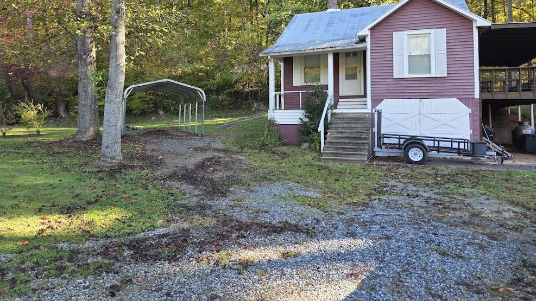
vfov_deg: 43.7
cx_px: 259
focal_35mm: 26
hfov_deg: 71.9
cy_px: 100
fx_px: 369
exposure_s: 1/180
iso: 64
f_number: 1.7
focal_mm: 6.3
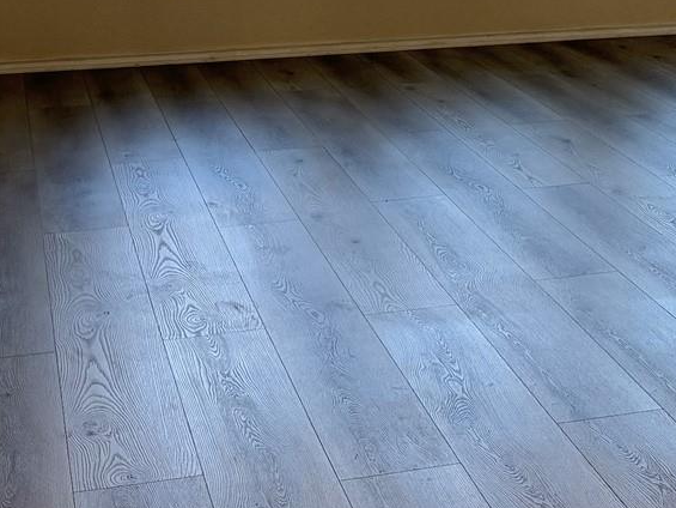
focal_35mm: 87
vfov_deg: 15.9
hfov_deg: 21.7
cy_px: -188
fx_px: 1699
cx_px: 666
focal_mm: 6.76
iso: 200
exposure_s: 1/232
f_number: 1.78
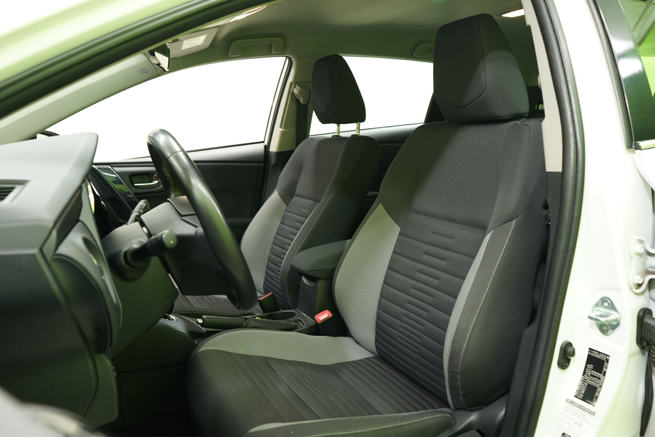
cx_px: 328
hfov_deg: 65.5
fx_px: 509
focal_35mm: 28
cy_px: 218
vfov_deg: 46.4
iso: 1000
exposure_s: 1/13
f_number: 5.6
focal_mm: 28
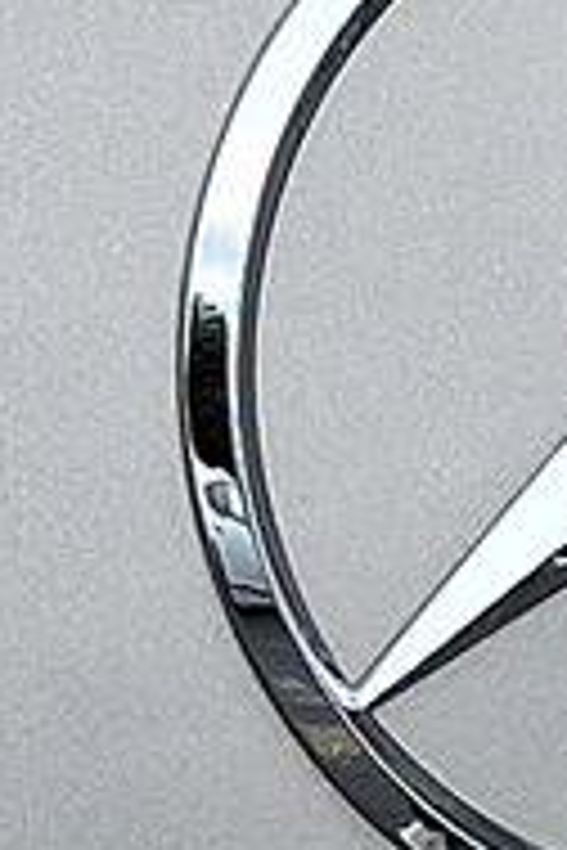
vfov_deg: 23.1
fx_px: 2079
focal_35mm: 88
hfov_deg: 14.9
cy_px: 391
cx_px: 706
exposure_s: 1/714
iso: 25
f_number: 1.8
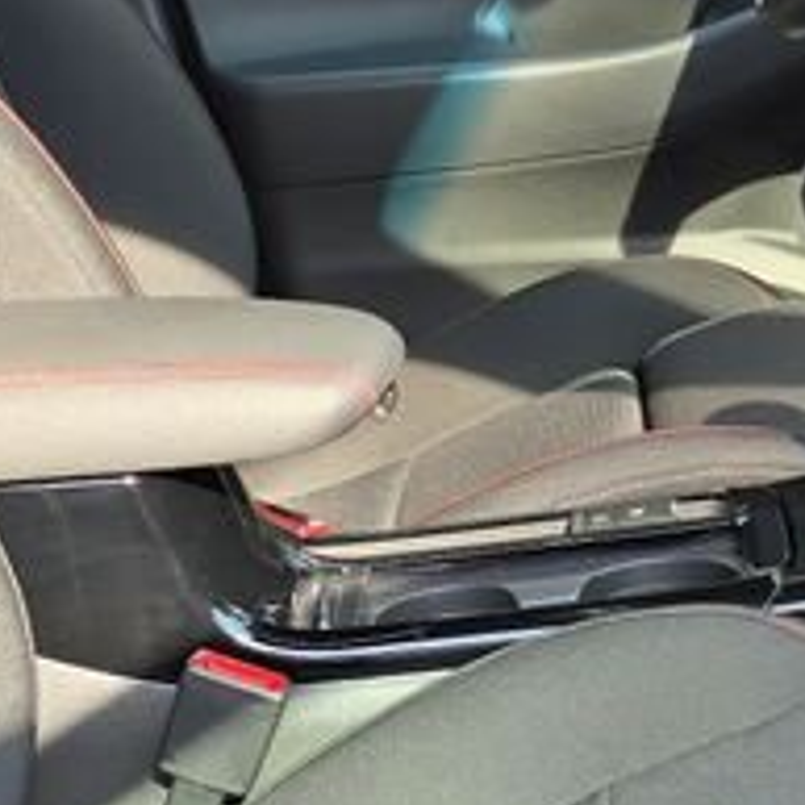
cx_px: 843
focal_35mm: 108
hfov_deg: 15.8
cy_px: 392
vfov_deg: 16.1
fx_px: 2842
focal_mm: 6.3
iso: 40
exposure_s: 1/180
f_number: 1.7
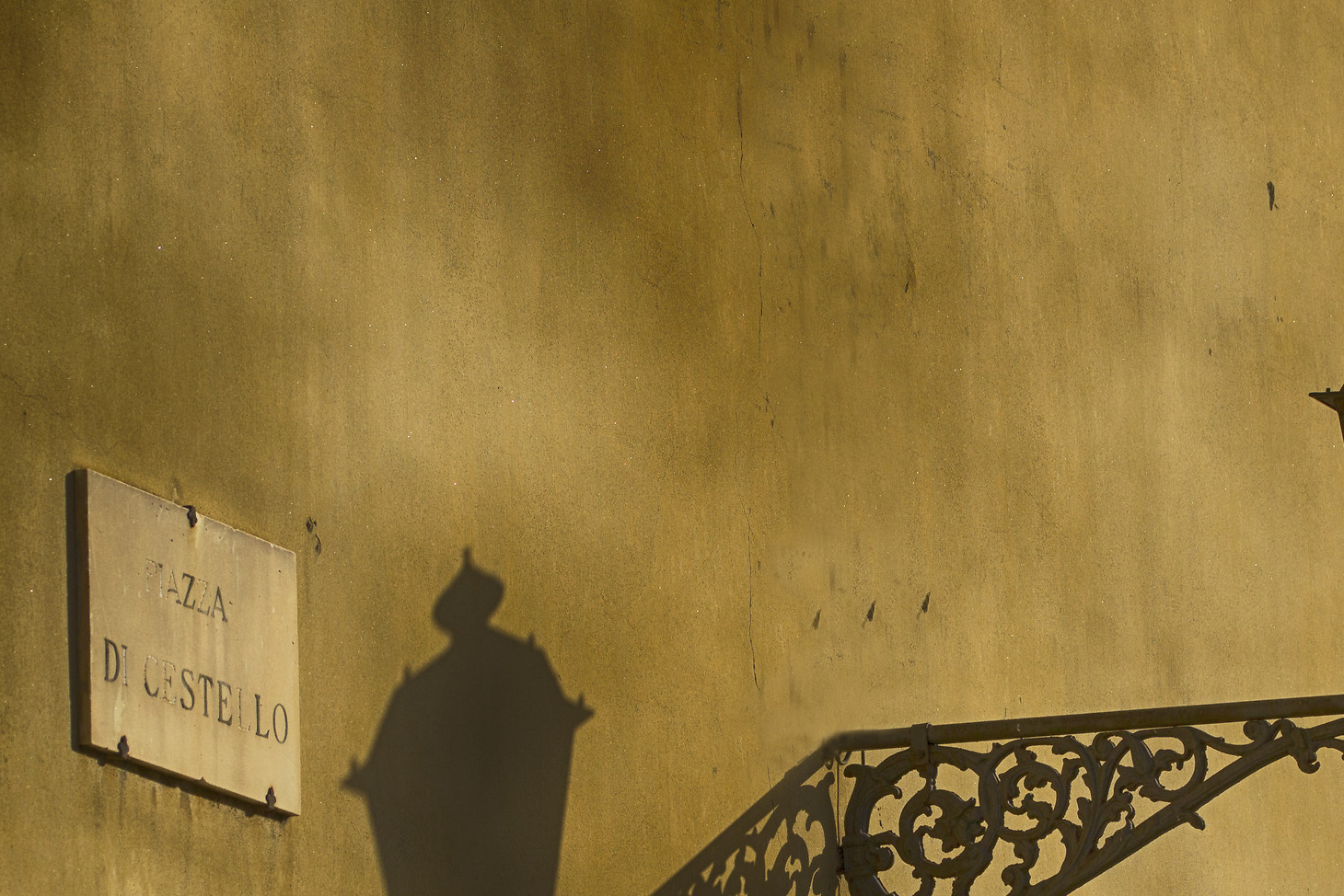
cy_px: 701
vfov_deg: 5.3
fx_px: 9664
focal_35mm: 259
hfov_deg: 8.0
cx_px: 887
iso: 200
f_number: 8
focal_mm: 105
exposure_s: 1/1000
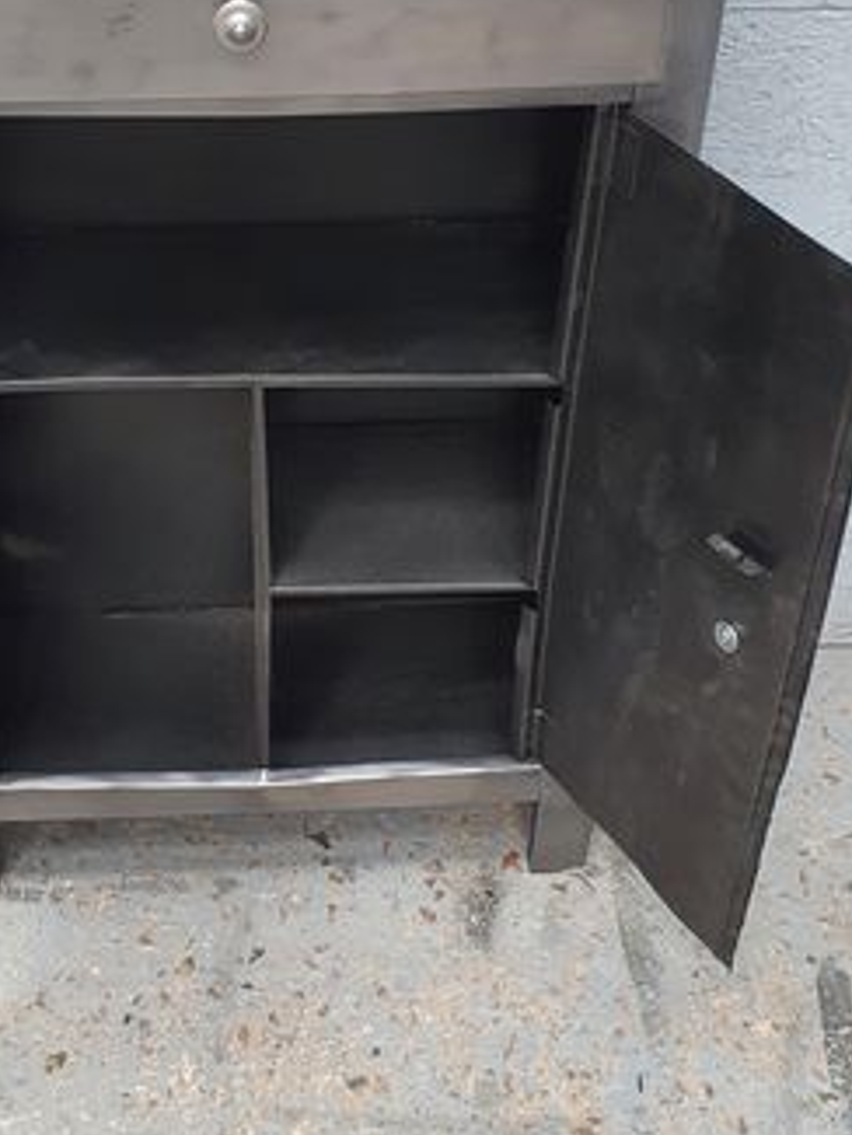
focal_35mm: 48
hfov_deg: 30.2
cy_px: 409
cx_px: 328
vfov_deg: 39.3
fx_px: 1574
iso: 200
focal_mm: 4.32
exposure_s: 1/40
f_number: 2.4
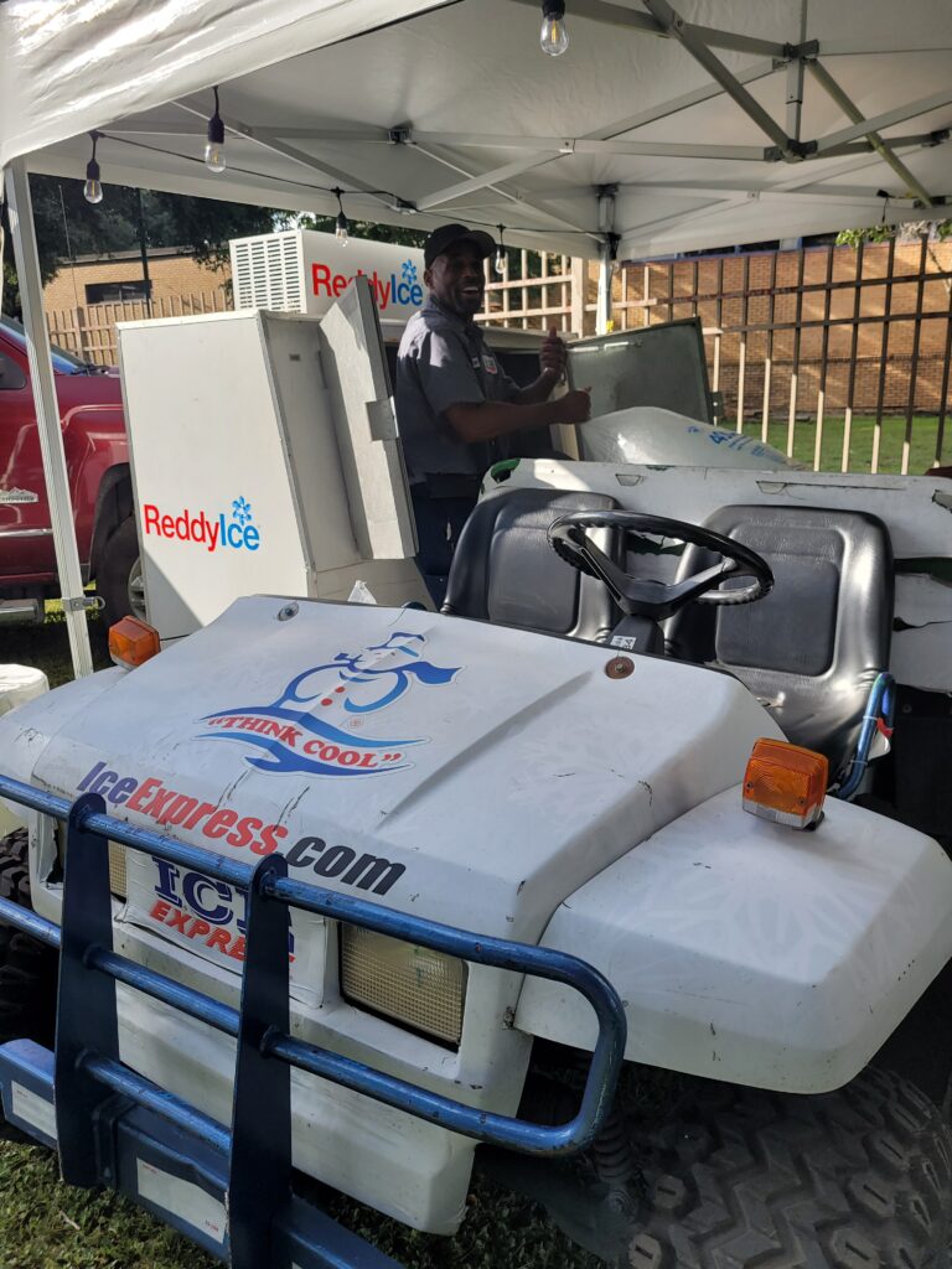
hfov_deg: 53.1
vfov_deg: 67.3
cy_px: 634
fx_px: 953
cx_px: 476
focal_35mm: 26
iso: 40
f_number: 1.8
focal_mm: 5.4
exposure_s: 1/1157
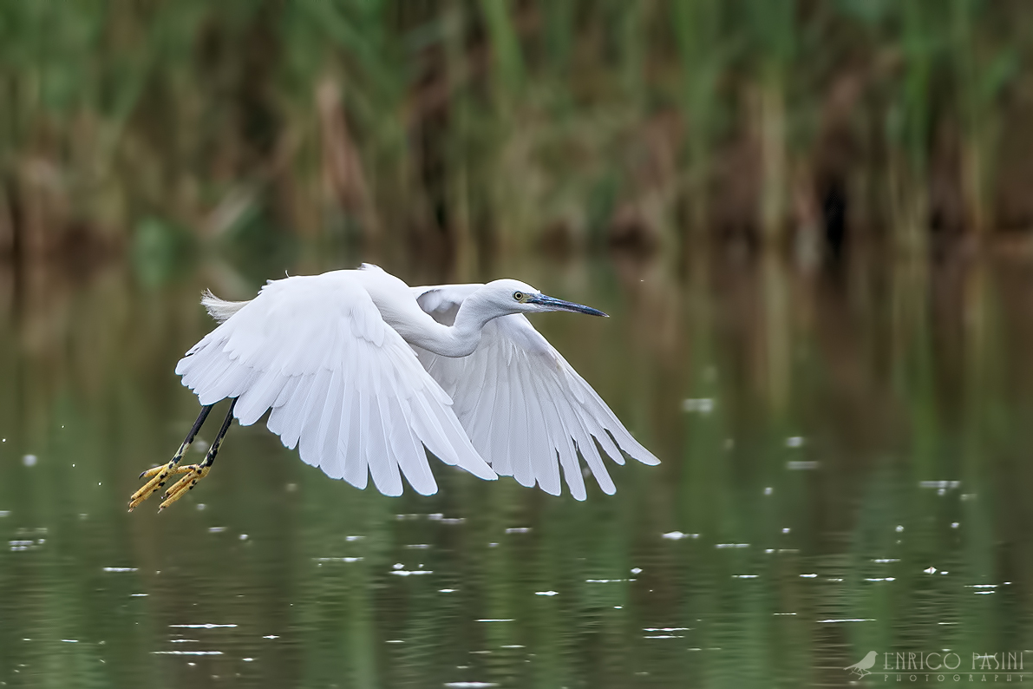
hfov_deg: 3.3
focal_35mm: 634
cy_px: 345
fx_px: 18191
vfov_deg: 2.2
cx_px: 520
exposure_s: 1/3200
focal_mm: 420
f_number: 5.6
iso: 640
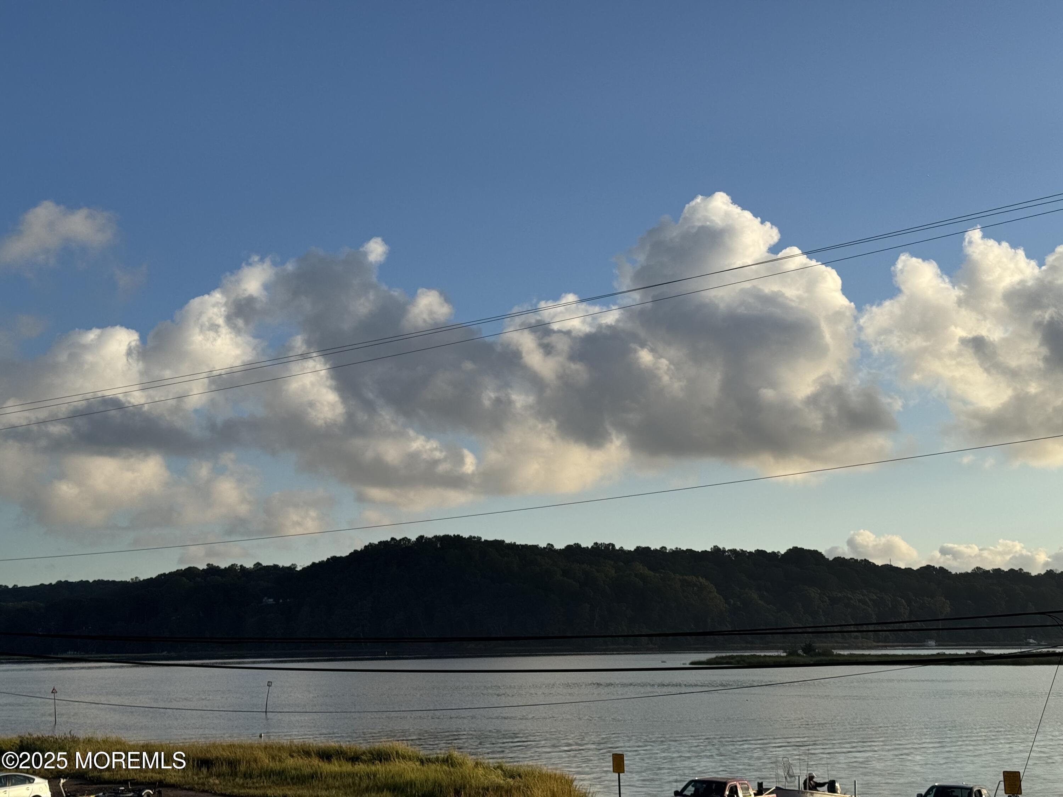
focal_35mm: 48
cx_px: 532
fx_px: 1474
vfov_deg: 30.3
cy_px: 398
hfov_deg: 39.7
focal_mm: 6.76
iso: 64
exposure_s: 1/5848
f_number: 1.78
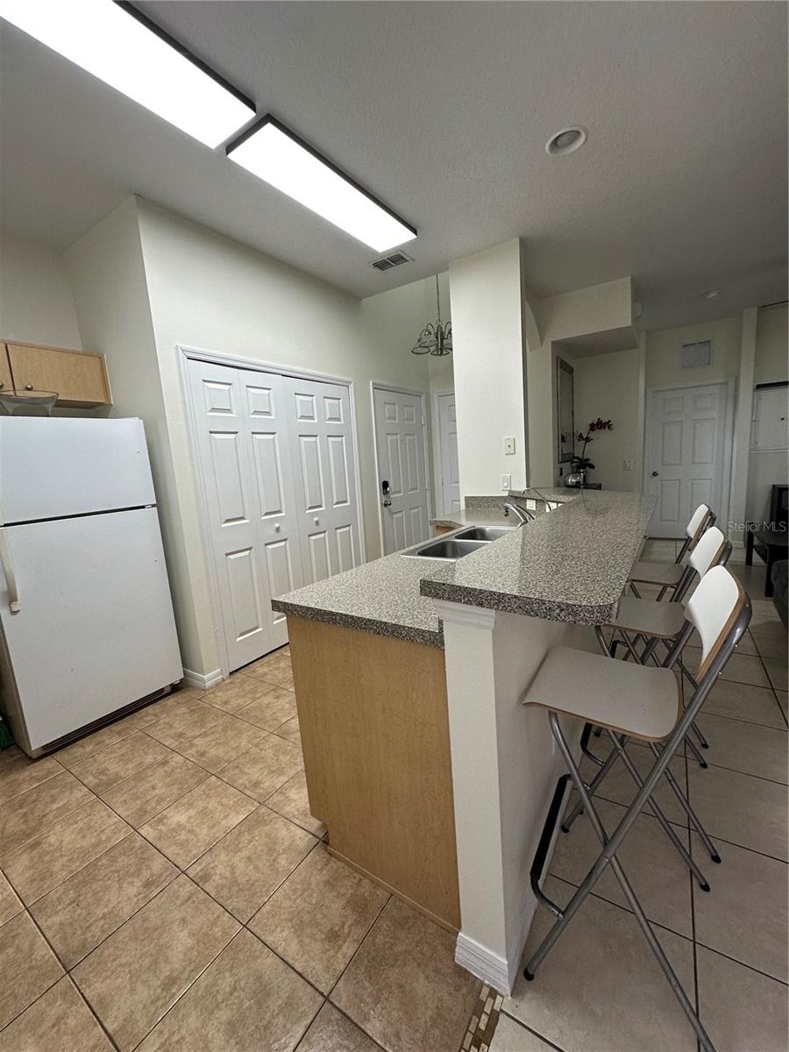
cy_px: 526
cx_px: 394
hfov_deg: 85.7
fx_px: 425
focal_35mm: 14
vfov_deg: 102.1
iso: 125
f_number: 2.2
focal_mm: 2.22
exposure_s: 1/120
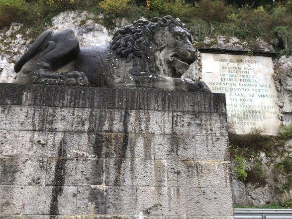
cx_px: 146
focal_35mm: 31
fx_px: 261
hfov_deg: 58.4
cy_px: 110
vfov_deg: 45.4
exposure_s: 1/100
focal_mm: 3.3
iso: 32
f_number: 2.4
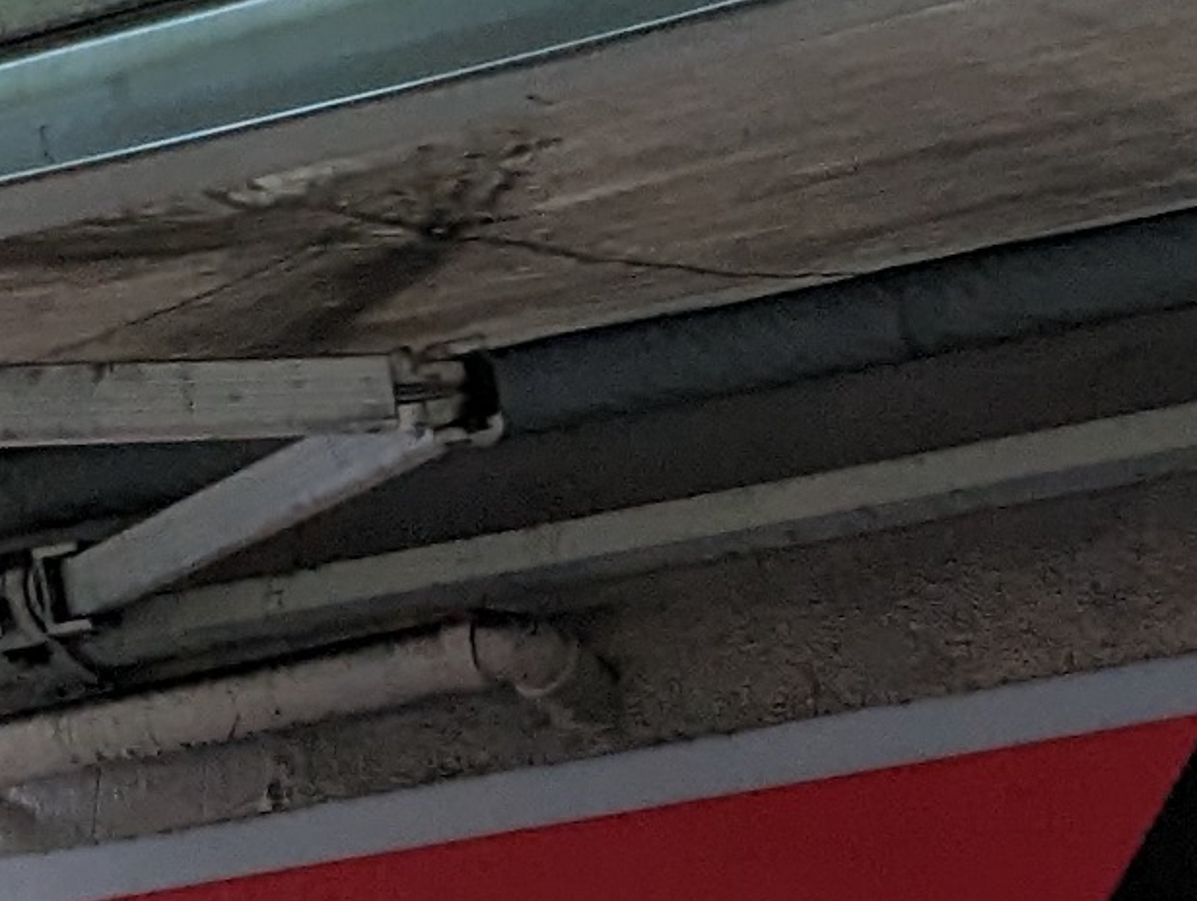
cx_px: 1724
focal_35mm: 159
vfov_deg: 8.8
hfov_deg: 11.9
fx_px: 5507
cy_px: 1872
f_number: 1.85
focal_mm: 6.81
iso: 91
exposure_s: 1/33.3
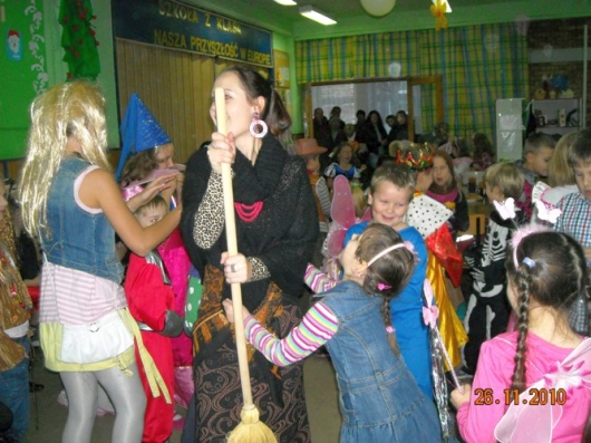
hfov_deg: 52.6
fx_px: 597
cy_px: 222
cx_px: 296
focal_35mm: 35
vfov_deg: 40.7
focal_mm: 5.7
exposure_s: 1/60
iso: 400
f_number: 2.8
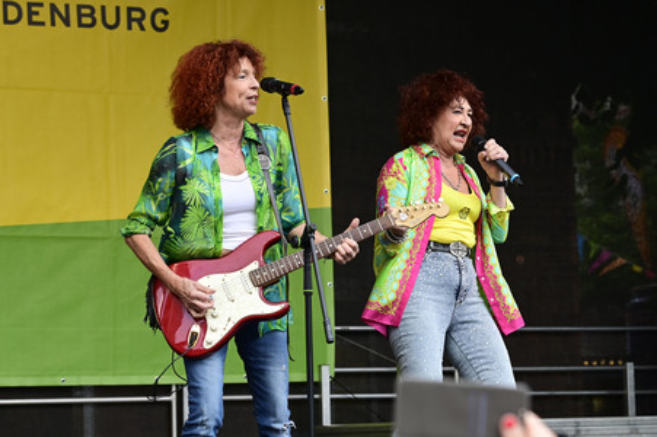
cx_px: 328
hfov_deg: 20.4
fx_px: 1824
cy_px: 218
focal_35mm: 100
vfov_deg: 13.7
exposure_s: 1/320
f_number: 5
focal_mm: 100
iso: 500
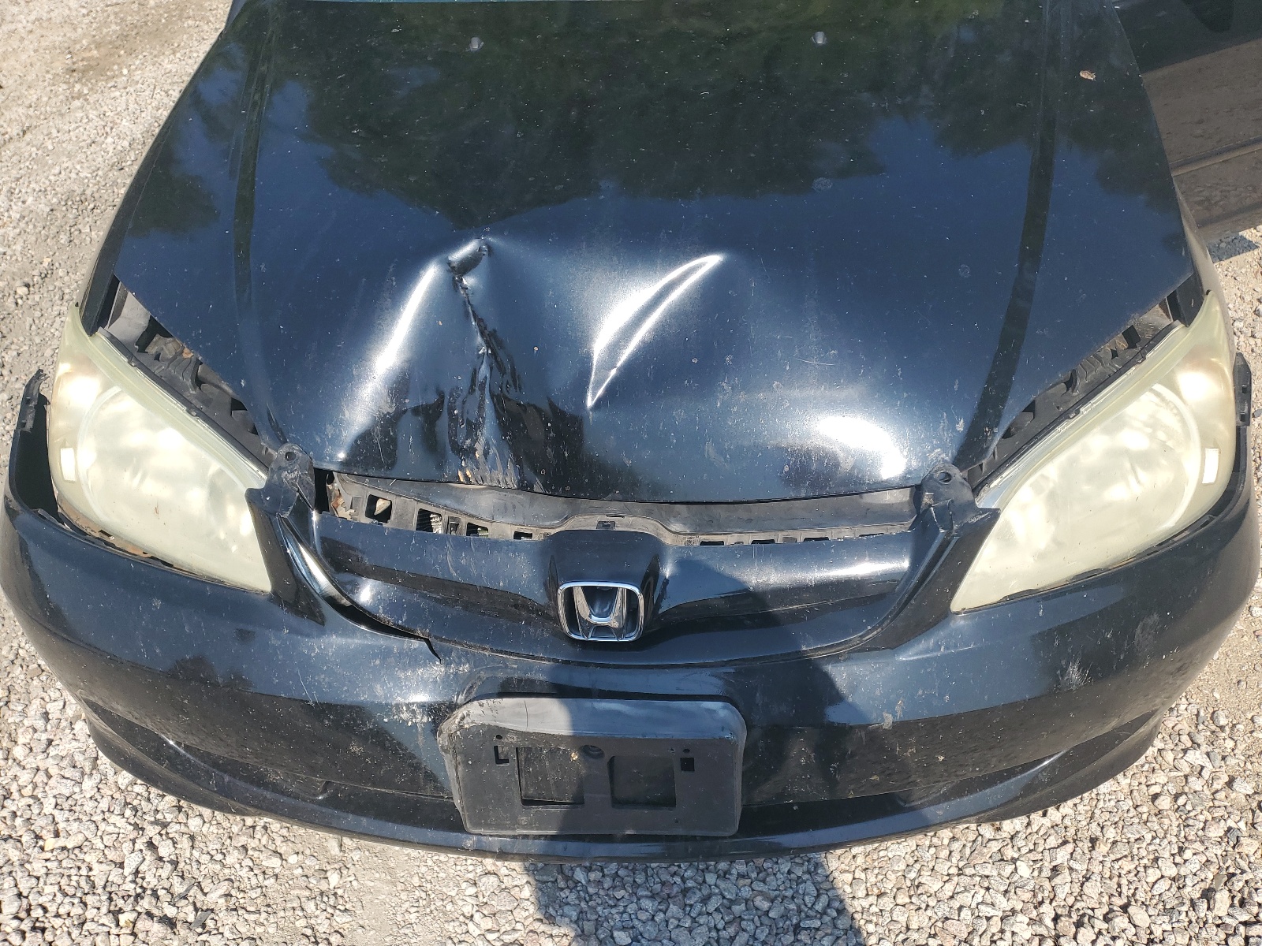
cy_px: 473
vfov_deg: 53.1
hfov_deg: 67.3
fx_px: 948
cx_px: 631
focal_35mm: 26
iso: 50
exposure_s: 1/2500
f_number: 1.5
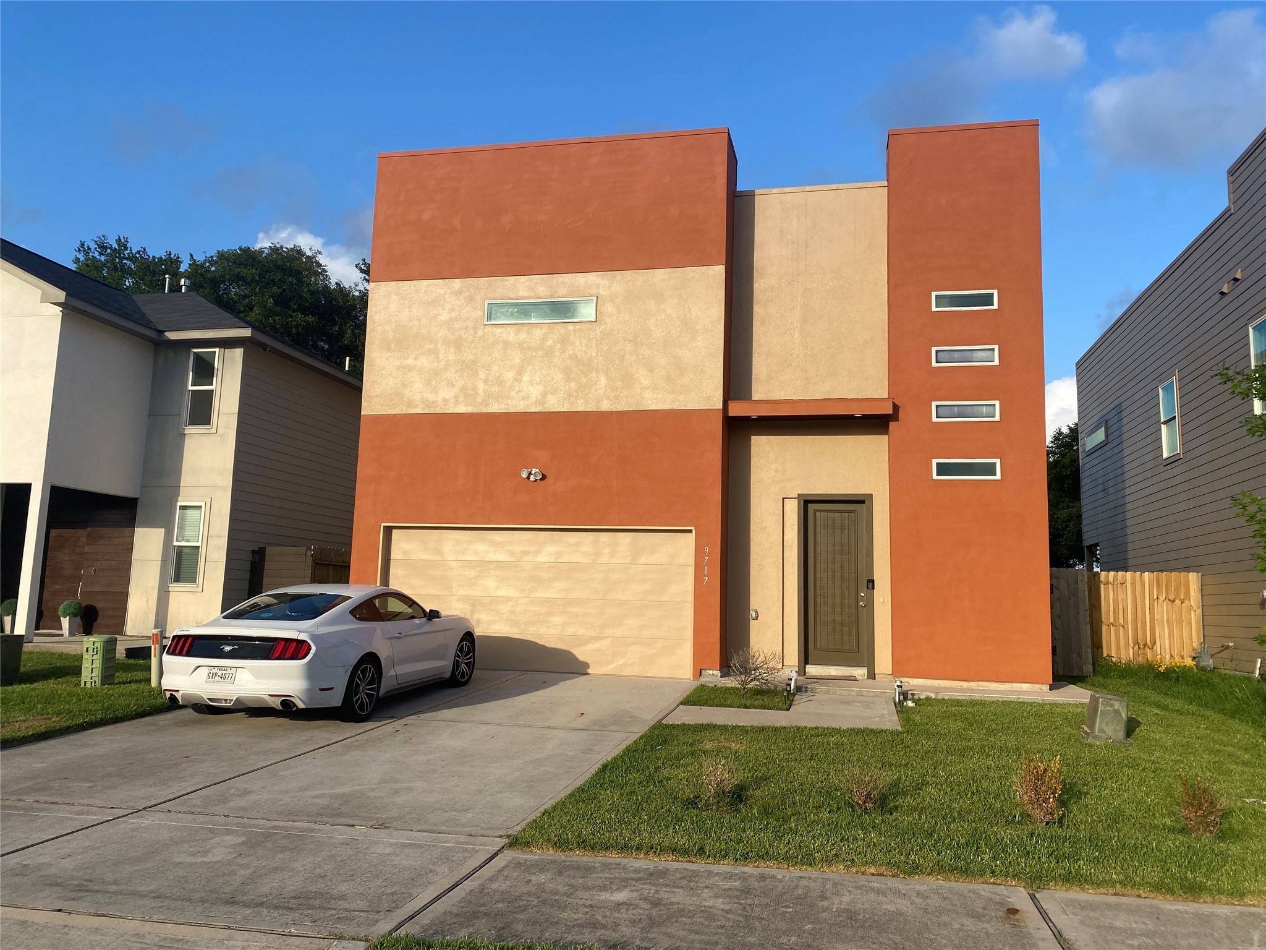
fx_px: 951
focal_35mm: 26
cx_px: 633
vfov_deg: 53.1
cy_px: 475
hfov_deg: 67.3
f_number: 1.8
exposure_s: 1/2105
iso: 32
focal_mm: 4.25
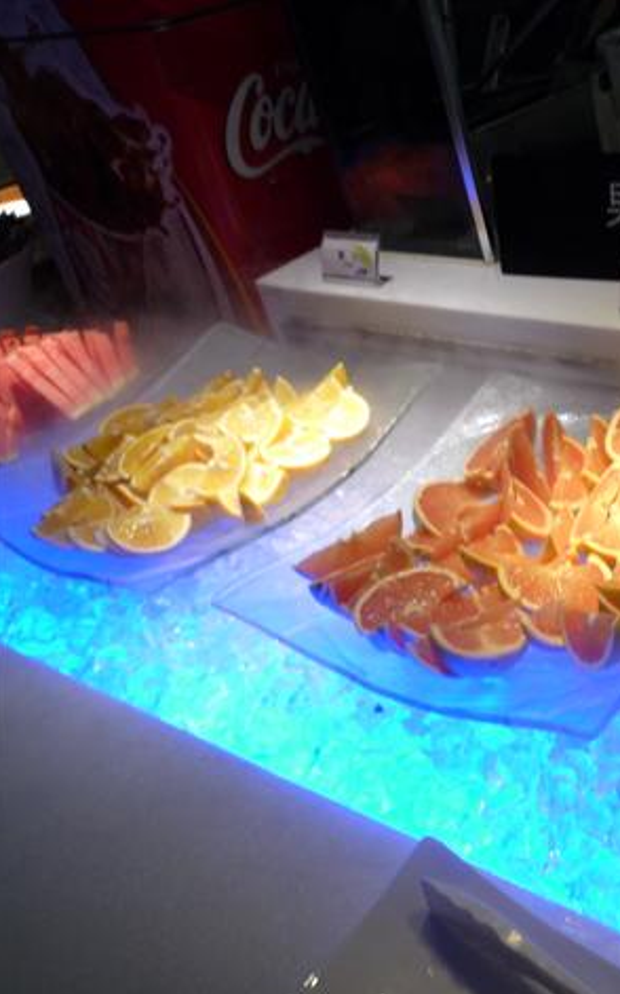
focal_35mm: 36
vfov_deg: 54.0
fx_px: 974
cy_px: 504
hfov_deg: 31.6
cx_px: 666
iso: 125
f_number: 2.8
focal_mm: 4.4
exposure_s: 1/30
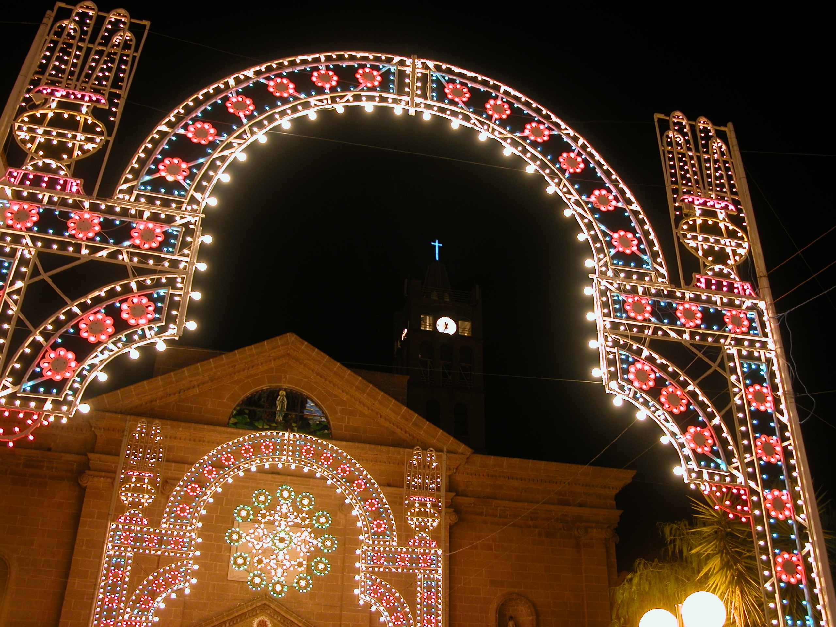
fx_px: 845
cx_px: 418
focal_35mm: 35
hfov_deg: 52.6
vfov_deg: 40.7
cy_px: 314
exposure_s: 1/4.9
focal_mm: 8.9
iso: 100
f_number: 2.8
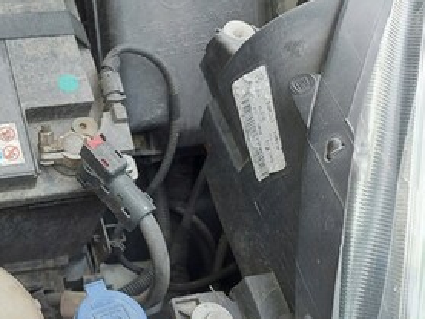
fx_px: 639
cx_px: -32
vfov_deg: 28.0
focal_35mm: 52
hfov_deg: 32.7
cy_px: 146
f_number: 1.8
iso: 40
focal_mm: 5.23
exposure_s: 1/120
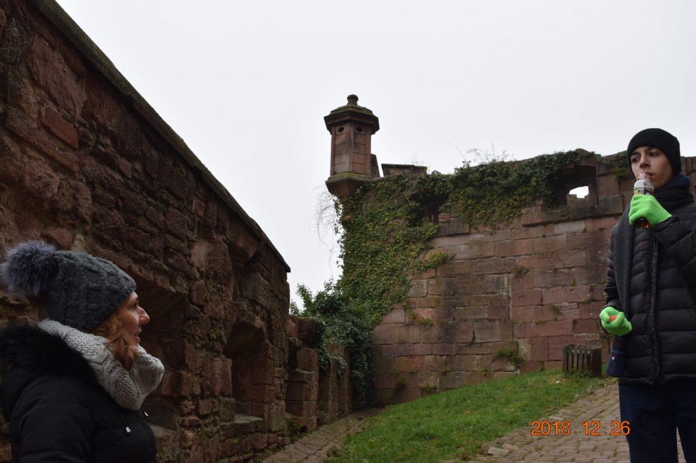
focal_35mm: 33
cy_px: 232
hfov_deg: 57.2
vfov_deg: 39.9
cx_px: 348
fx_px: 638
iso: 400
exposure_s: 1/160
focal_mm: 22
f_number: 6.3
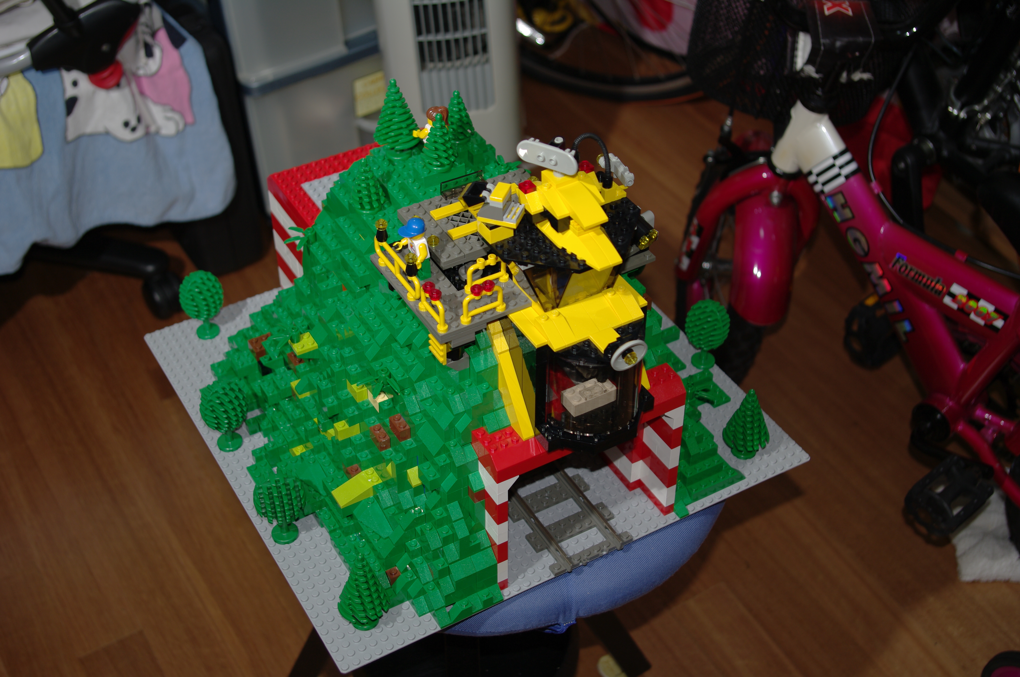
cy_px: 338
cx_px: 510
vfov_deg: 27.2
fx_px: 1401
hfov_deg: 40.0
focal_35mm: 50
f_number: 4
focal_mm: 33
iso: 100
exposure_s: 1/50
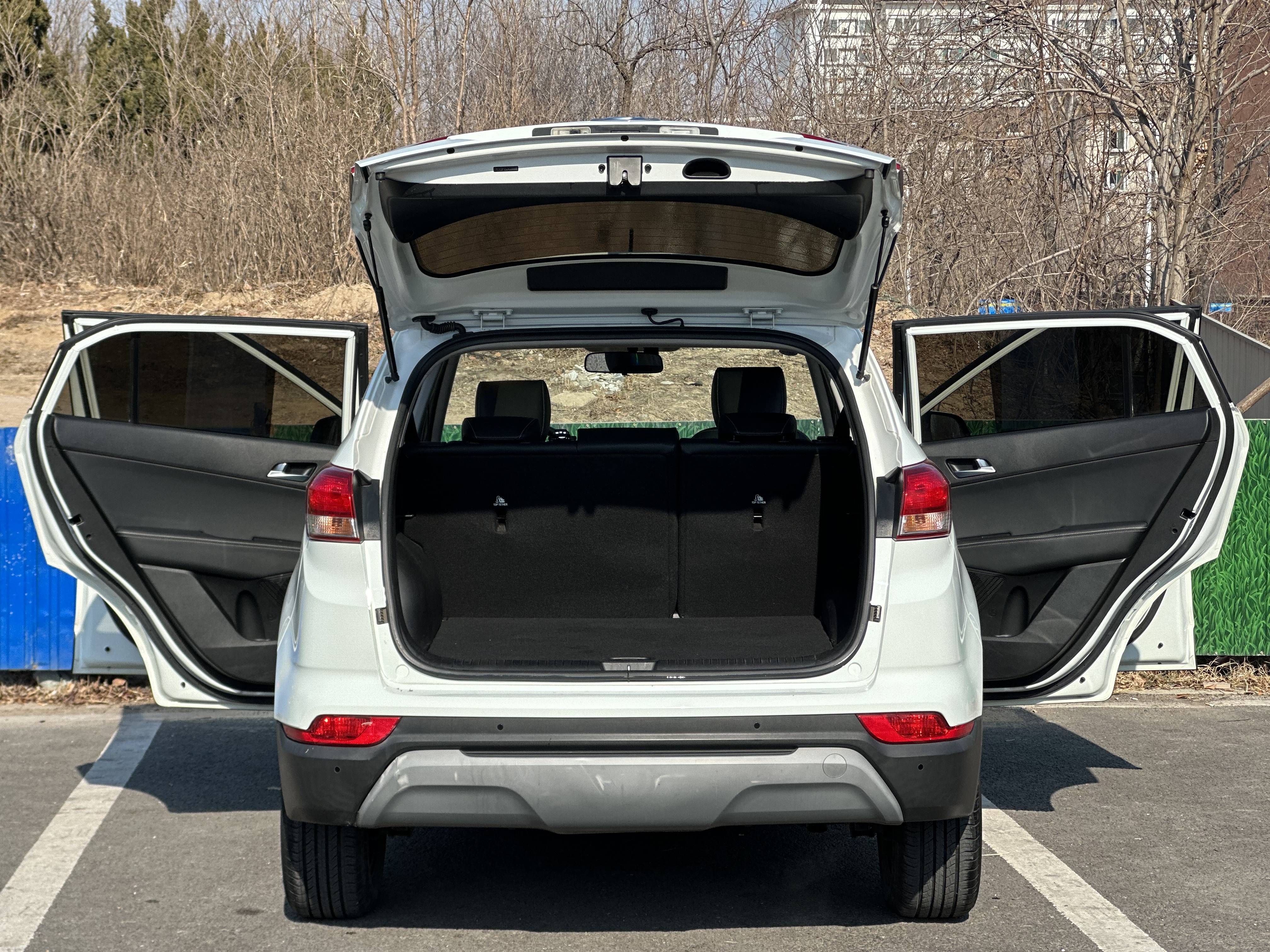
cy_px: 476
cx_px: 635
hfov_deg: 25.3
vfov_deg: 19.1
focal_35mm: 77
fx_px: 2825
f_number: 2.8
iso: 32
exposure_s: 1/558
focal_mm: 9
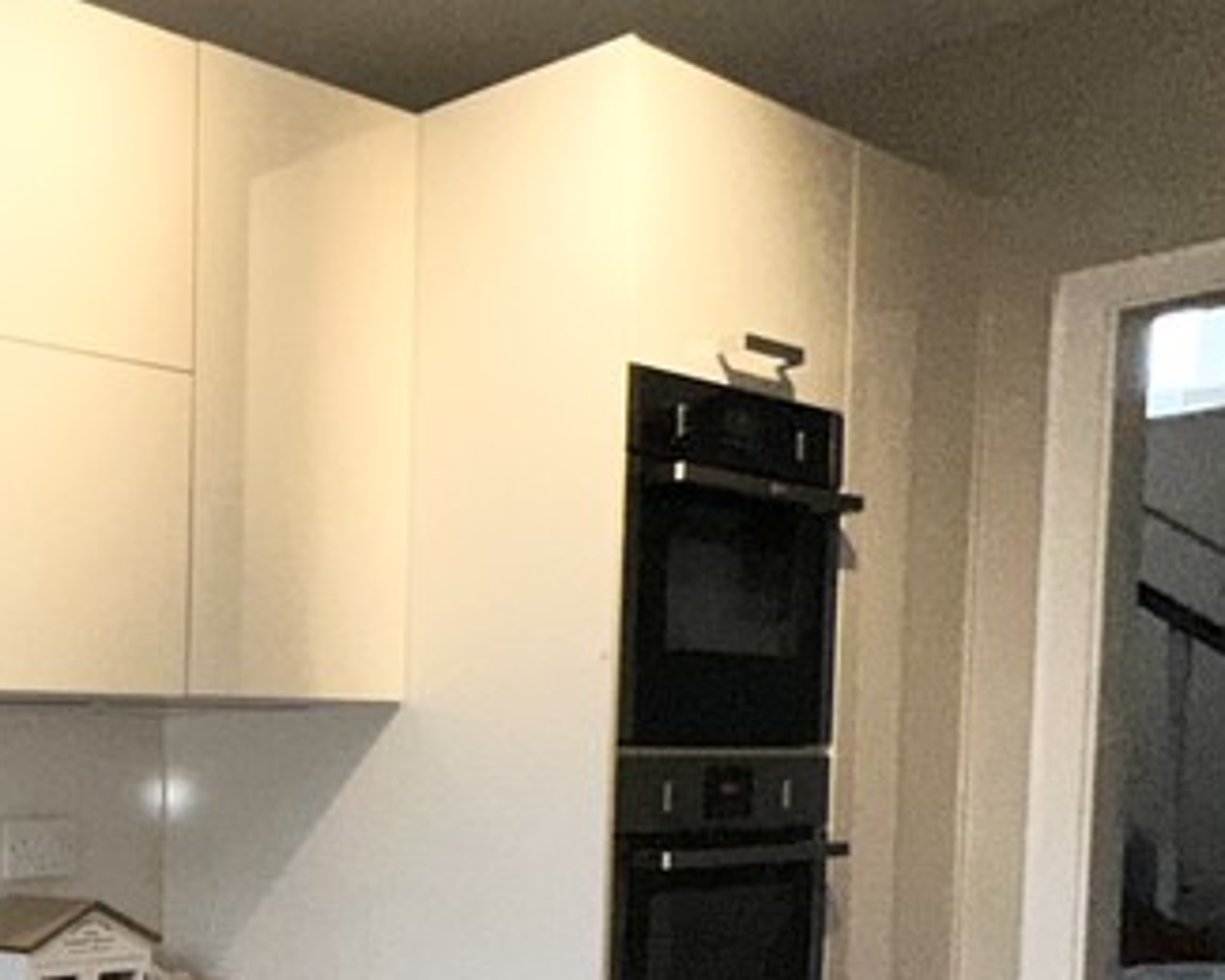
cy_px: 901
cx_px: -565
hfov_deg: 29.0
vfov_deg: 32.9
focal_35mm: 43
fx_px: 1559
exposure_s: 1/110
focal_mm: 2.22
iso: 80
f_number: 2.2
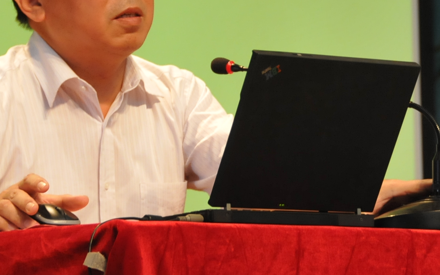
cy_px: 58
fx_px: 2878
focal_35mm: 240
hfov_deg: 8.7
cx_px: 199
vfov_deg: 5.5
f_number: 5
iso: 1600
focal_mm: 80
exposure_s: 1/60
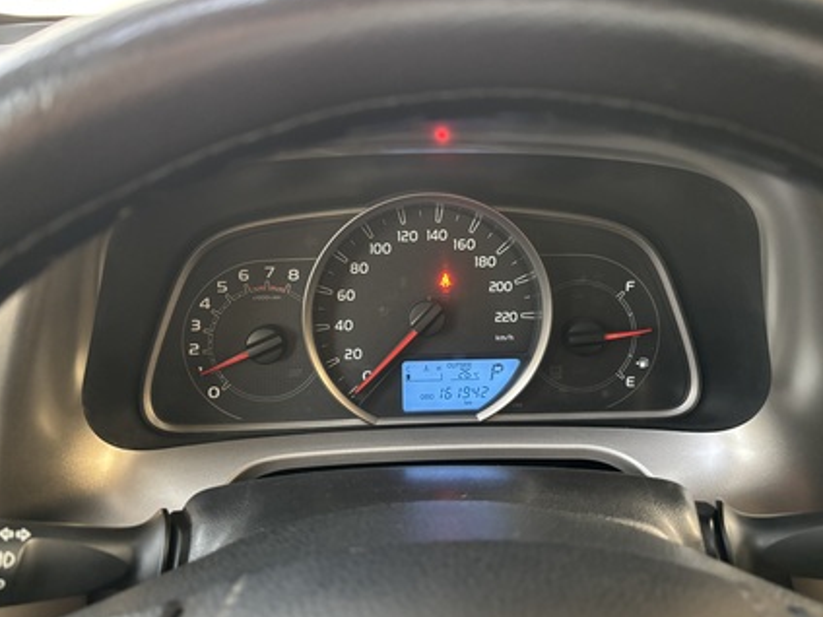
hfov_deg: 63.4
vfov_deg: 49.7
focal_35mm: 28
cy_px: 292
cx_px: 412
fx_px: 666
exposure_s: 1/40
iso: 640
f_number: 1.6
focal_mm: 5.96
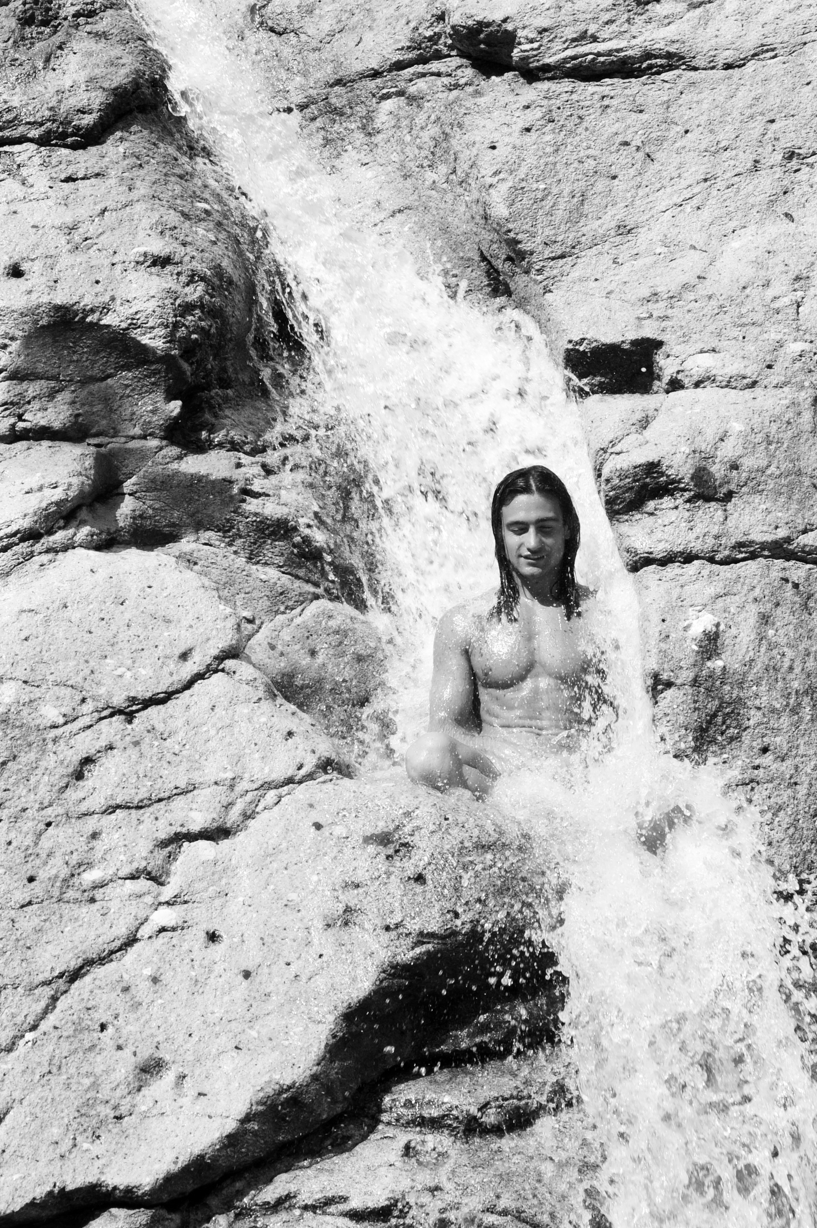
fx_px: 1772
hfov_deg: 26.0
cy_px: 589
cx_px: 416
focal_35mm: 52
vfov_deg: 38.2
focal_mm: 38
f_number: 13
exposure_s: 1/640
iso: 400
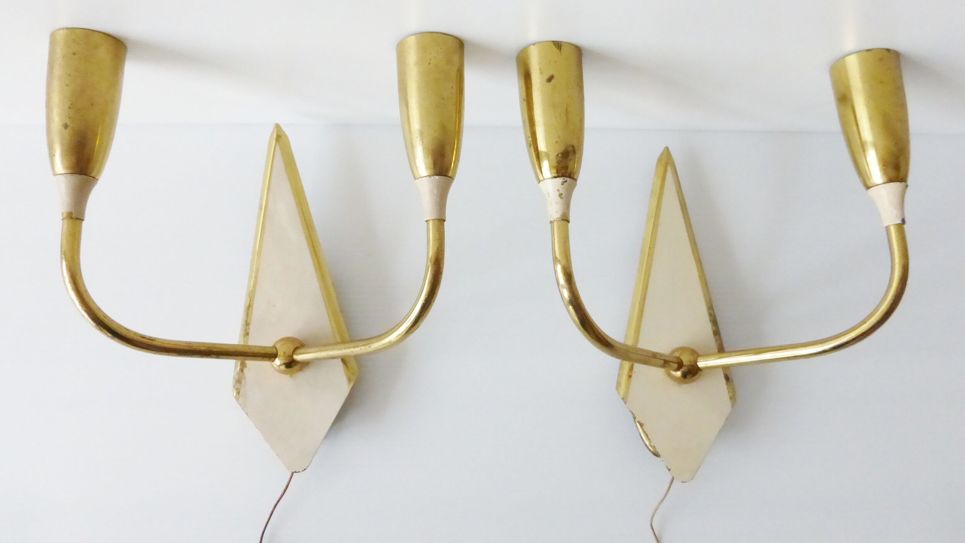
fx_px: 717
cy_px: 227
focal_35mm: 28
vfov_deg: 41.4
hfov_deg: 67.9
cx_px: 486
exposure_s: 1/125
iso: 640
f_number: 3.3
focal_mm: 4.3
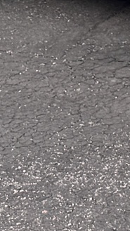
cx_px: 391
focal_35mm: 227
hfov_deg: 5.1
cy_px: -231
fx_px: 1391
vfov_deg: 8.9
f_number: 1.78
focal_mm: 6.76
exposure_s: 1/739
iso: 80
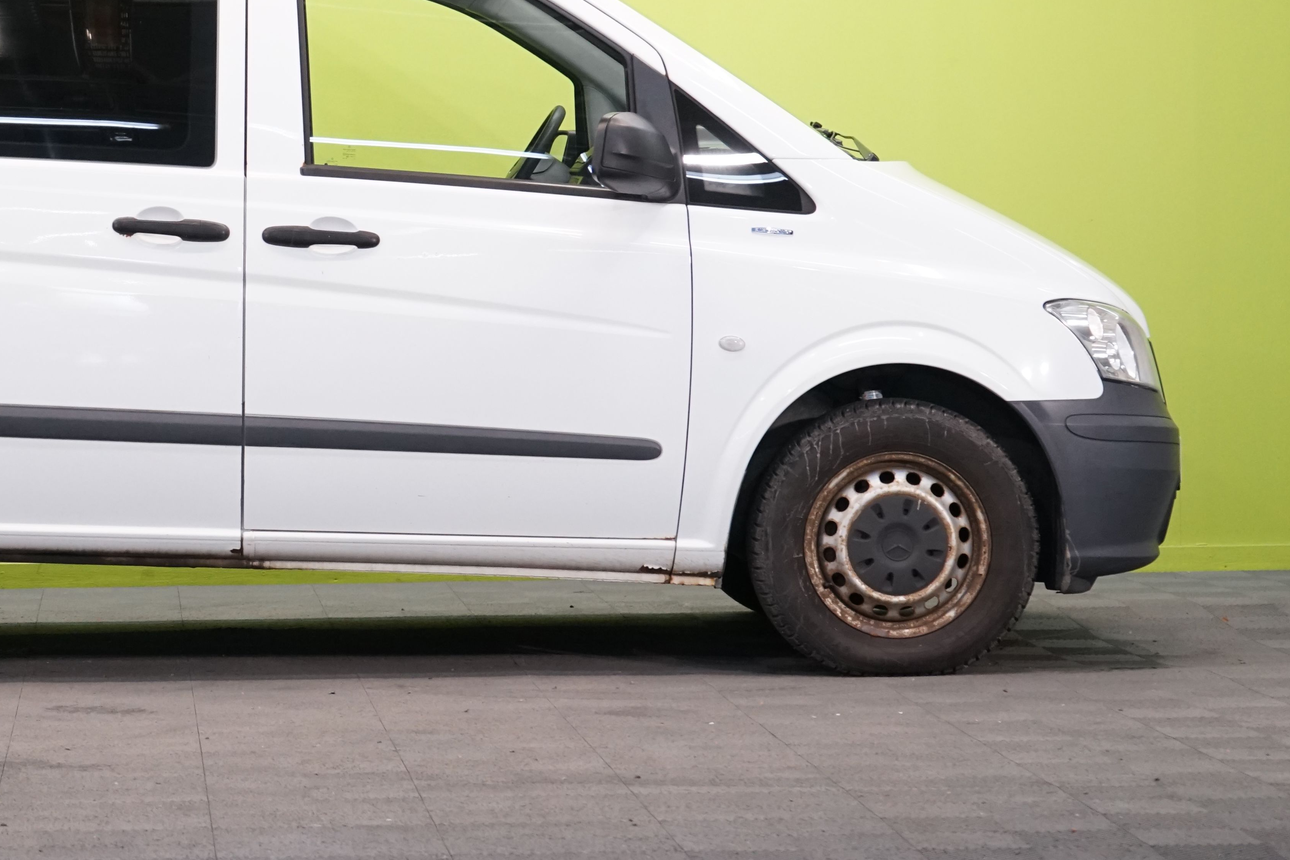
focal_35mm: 125
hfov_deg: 16.2
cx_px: 177
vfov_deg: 11.0
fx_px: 4479
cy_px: 267
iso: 2000
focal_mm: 70
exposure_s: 1/125
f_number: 5.6
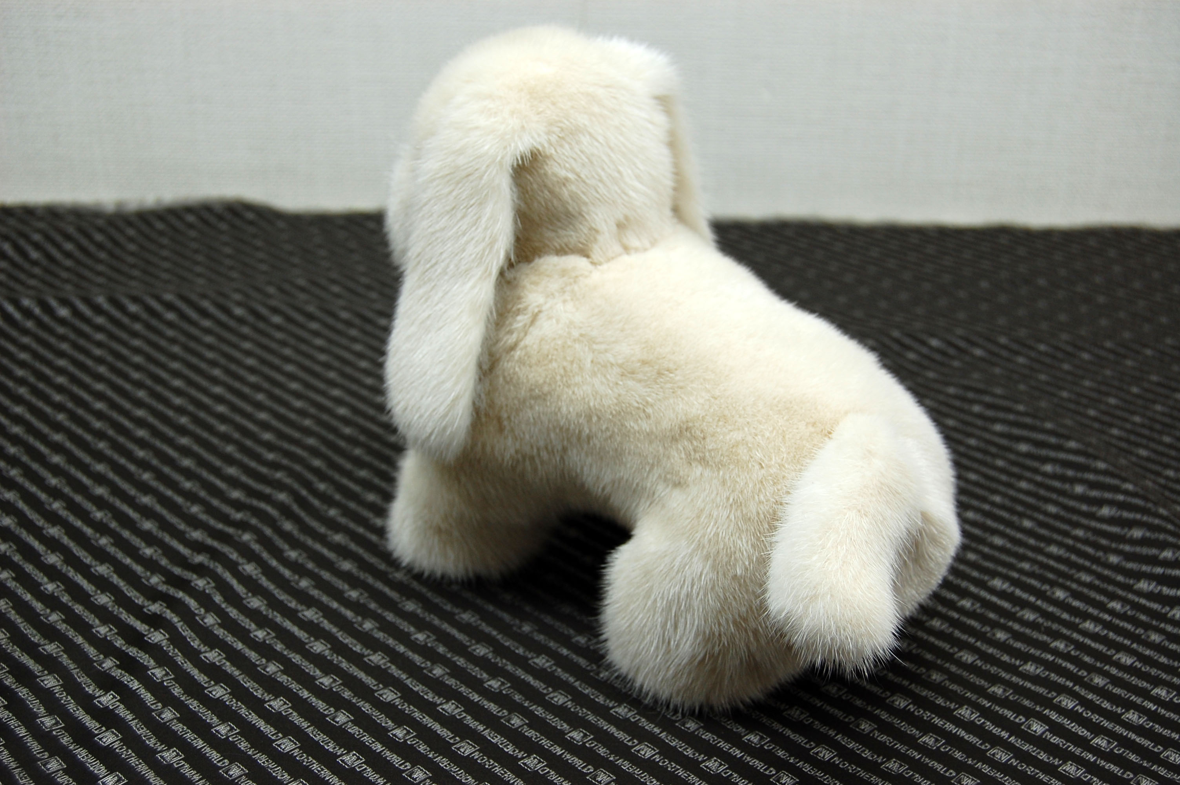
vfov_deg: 28.0
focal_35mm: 48
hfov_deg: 41.1
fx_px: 1572
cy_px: 392
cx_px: 590
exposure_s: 1/125
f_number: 5.6
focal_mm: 32
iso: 250
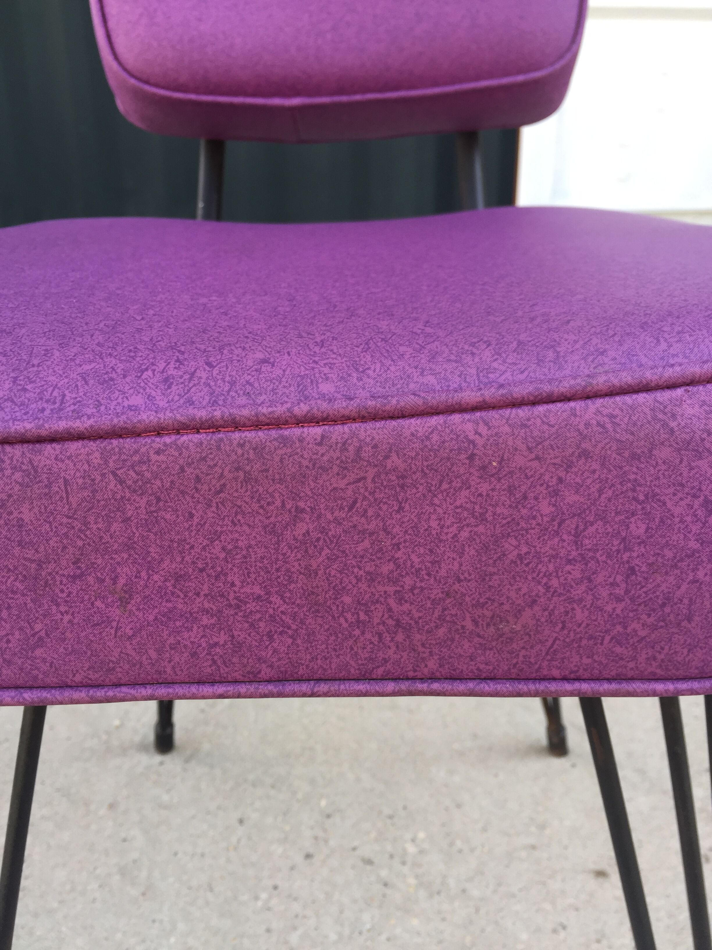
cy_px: 475
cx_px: 356
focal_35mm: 29
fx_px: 795
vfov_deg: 61.7
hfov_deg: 48.2
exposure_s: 1/146
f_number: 2.2
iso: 32
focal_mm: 4.15
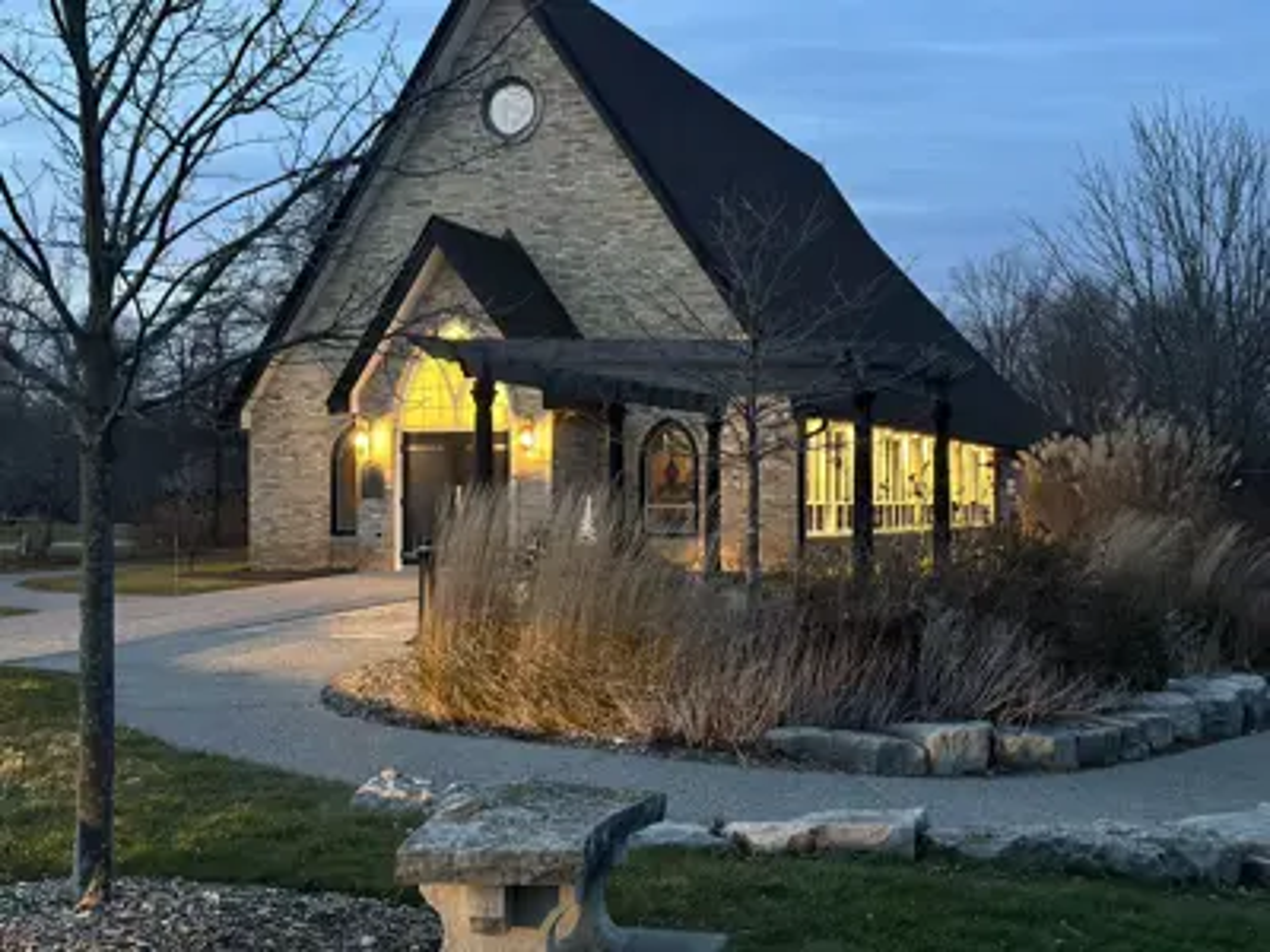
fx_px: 1761
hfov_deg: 39.7
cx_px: 635
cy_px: 476
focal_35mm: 48
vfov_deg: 30.3
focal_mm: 6.86
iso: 800
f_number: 1.78
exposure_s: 1/30
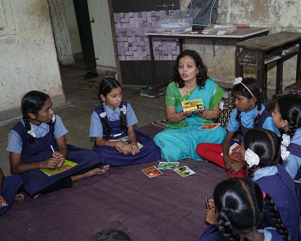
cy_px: 119
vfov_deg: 38.2
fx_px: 347
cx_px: 184
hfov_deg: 46.5
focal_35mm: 39
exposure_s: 1/250
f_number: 4
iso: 500
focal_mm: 34
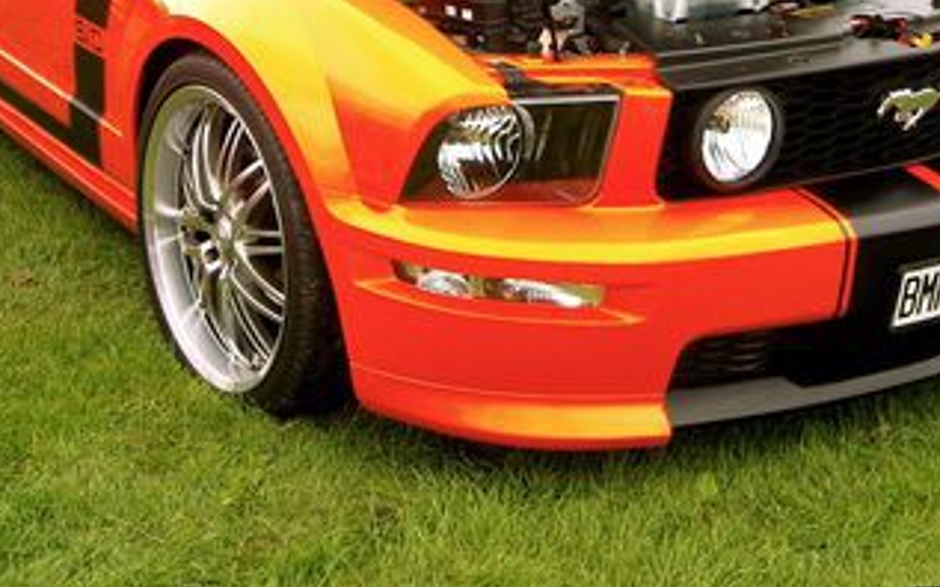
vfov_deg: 16.8
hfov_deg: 27.5
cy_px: -77
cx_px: 457
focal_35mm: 75
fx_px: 1921
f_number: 2.8
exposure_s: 1/239
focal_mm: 5.7
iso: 64
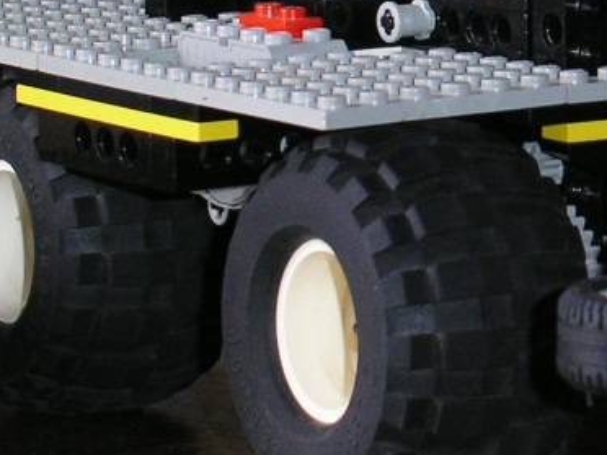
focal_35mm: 258
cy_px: -88
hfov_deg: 7.6
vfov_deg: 5.7
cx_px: 623
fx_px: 4524
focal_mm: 15.4
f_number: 4
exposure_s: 1/60
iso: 200
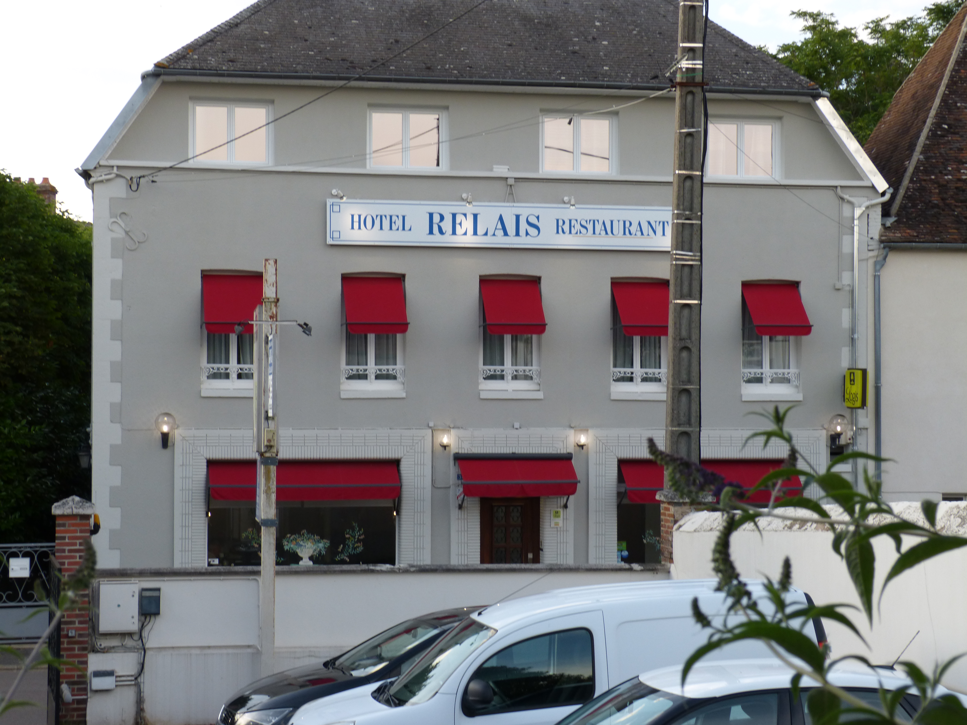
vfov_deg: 22.9
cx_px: 484
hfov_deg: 30.3
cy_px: 362
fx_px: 1788
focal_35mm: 64
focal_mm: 11.6
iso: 100
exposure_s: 1/125
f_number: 4.5
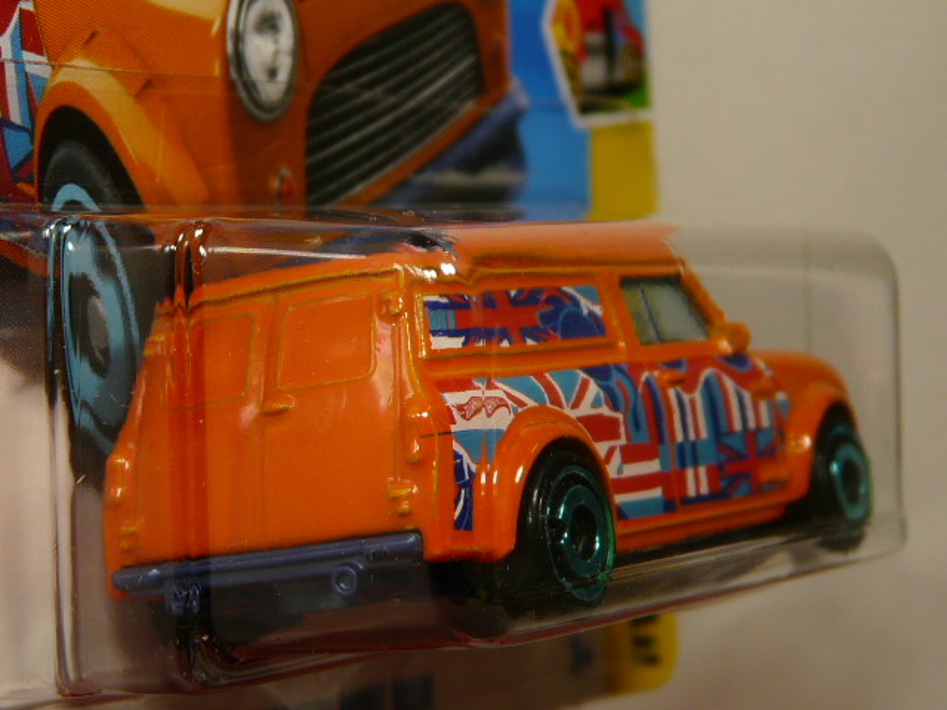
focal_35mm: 113
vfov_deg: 13.1
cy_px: 355
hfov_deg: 17.4
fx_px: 3091
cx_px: 474
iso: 100
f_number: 3.6
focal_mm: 11.7
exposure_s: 1/100
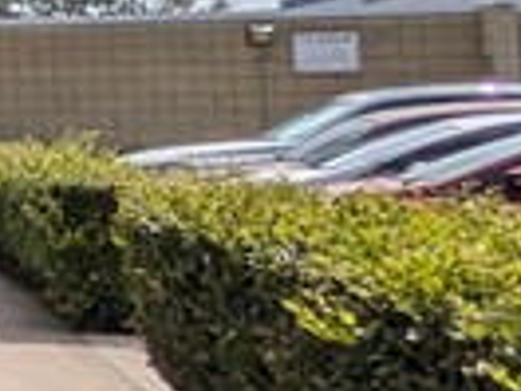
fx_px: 1866
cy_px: -8
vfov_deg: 11.8
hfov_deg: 9.7
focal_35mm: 124
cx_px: -1249
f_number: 2.2
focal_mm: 2.35
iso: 48
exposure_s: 1/4219
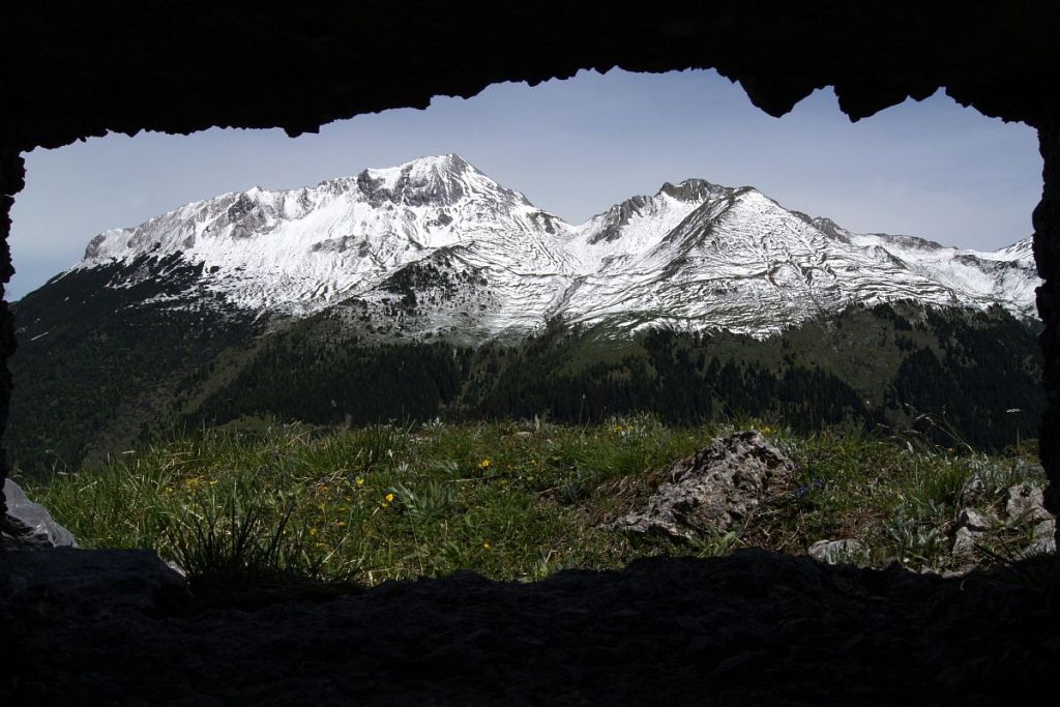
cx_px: 530
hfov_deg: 61.9
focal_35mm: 30
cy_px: 354
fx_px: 883
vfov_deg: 43.6
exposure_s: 1/250
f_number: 22
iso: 200
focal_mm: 20
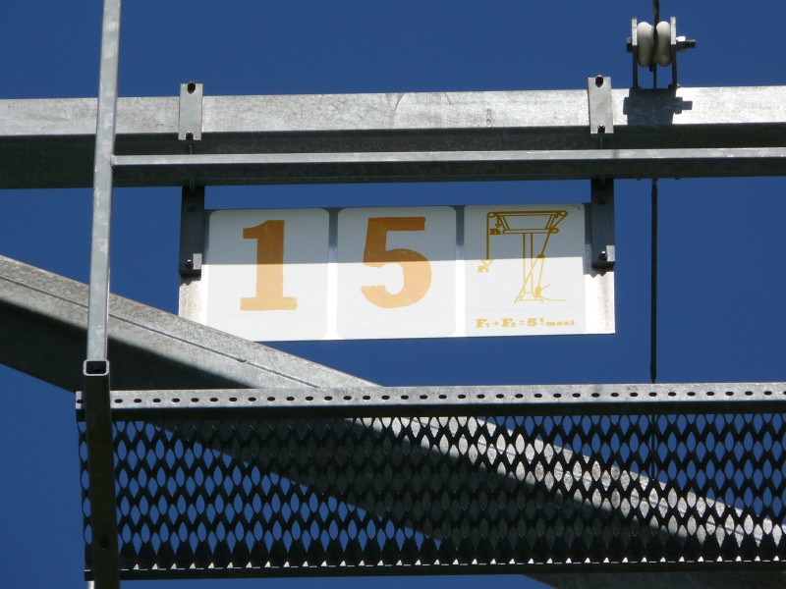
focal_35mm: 420
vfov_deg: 3.5
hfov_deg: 4.7
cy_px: 294
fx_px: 9537
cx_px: 393
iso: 100
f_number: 8
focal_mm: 88.8
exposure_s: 1/500
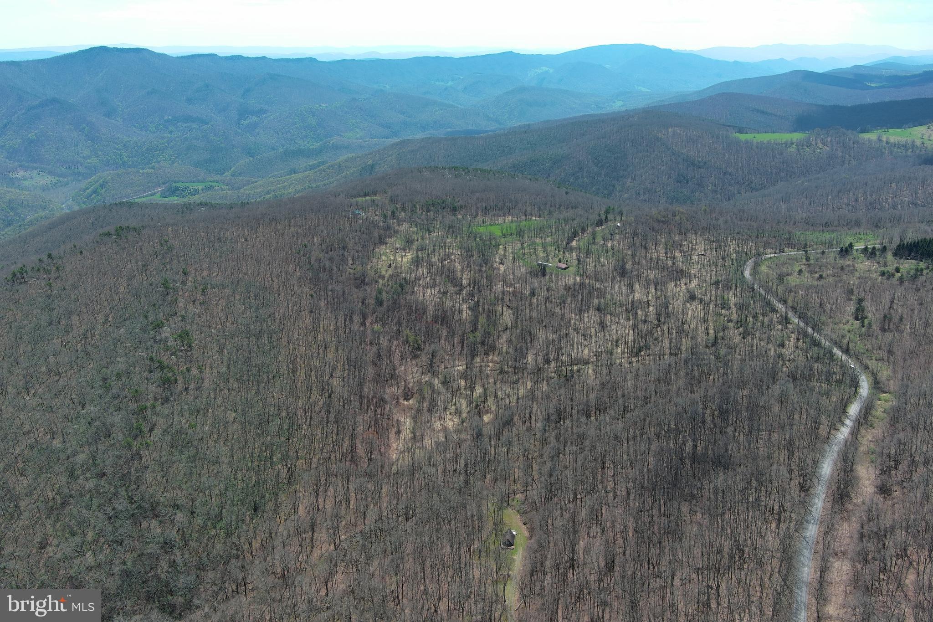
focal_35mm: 29
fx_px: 751
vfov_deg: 45.0
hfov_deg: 63.7
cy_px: 311
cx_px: 466
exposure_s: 1/985
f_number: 2.8
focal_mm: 10.57
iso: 100
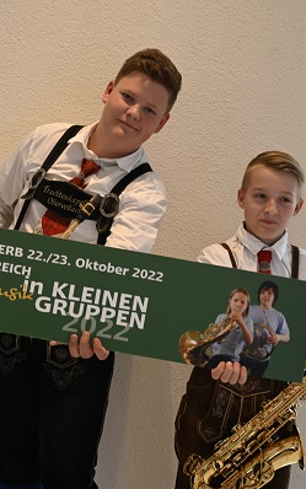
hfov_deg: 19.9
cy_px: 244
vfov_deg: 31.5
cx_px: 77
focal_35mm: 65
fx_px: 867
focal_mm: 42
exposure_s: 1/50
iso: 720
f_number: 4
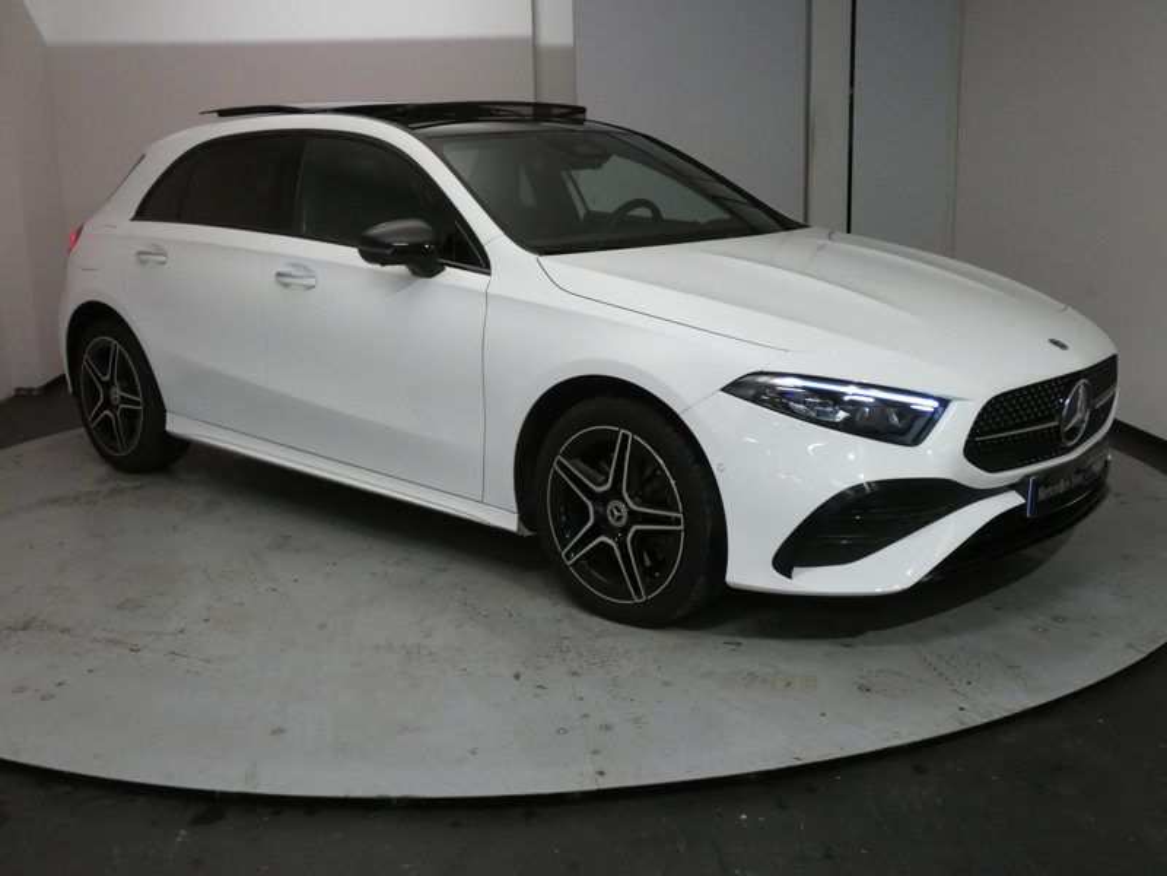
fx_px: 1281
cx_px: 584
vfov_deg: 37.7
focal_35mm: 38
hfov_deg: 49.0
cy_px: 438
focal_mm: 6.8
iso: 500
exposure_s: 1/80
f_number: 3.5
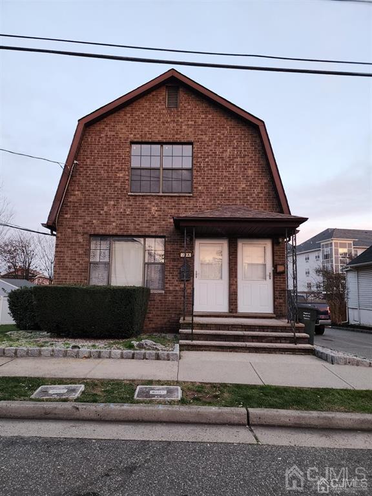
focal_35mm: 23
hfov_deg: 58.9
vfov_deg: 73.9
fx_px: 330
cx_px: 186
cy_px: 248
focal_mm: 6.4
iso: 200
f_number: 1.8
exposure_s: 1/120
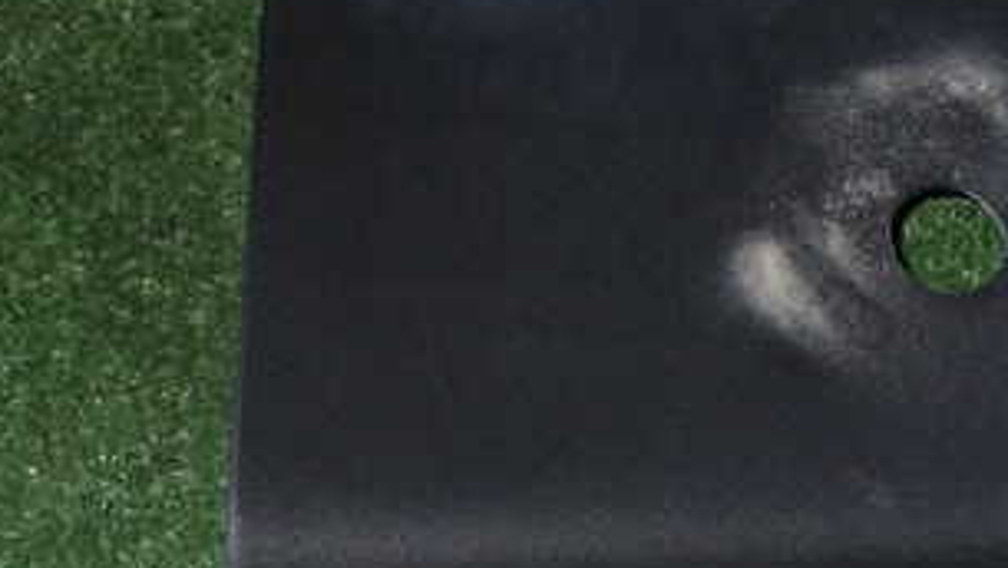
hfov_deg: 19.7
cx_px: 863
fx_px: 2862
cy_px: 274
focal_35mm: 107
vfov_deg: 11.3
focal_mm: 9.01
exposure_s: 1/50
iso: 400
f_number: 9
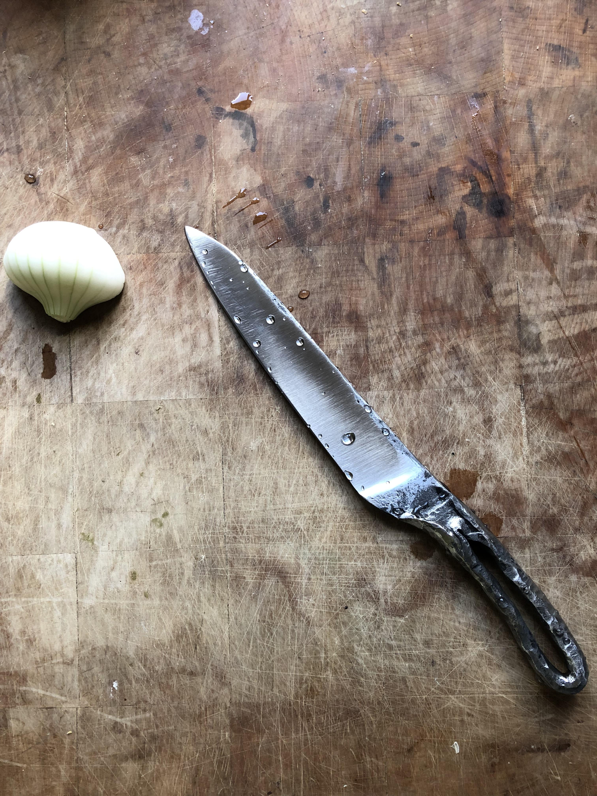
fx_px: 644
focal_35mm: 28
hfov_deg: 49.7
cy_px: 398
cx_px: 298
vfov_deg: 63.4
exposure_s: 1/30
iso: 40
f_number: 1.8
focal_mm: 3.99
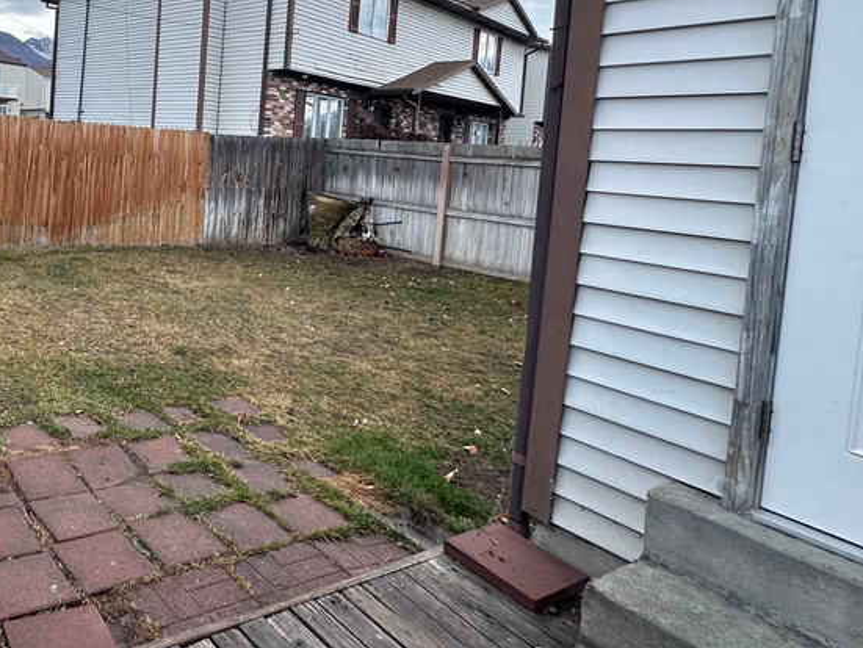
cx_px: 86
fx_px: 649
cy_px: 175
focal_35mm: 26
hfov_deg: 57.7
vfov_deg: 51.2
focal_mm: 2.22
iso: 40
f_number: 2.2
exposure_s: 1/393
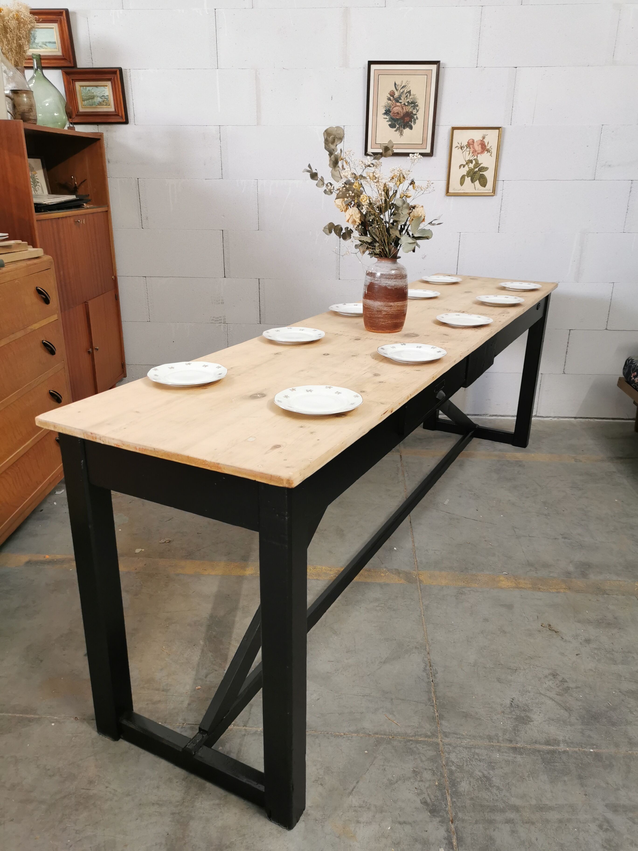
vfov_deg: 65.3
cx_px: 319
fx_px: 664
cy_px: 426
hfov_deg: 51.4
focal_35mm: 27
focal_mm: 5.58
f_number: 1.8
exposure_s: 1/50
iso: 160
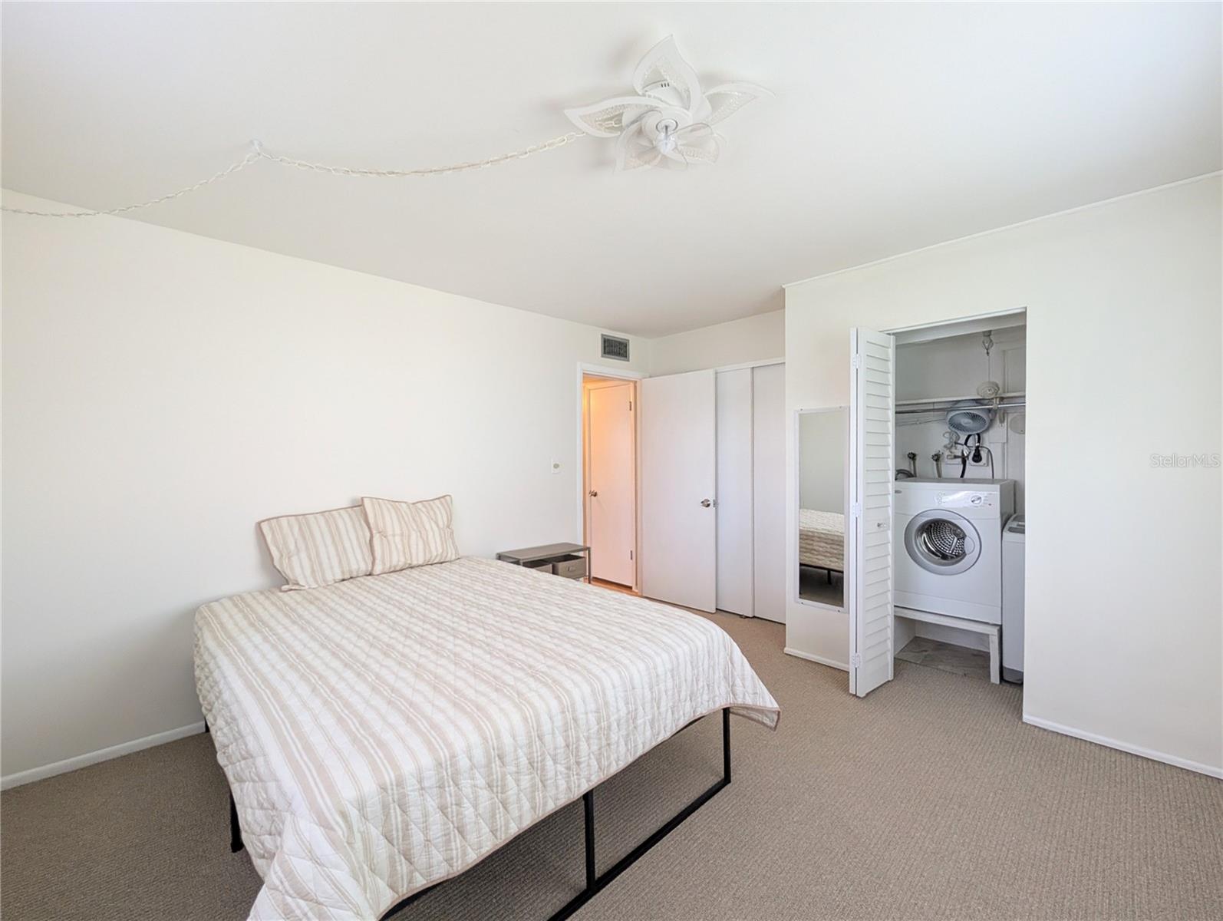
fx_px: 425
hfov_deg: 110.5
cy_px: 460
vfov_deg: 94.6
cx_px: 612
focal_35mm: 12
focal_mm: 2.02
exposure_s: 1/73
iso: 309
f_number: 1.7
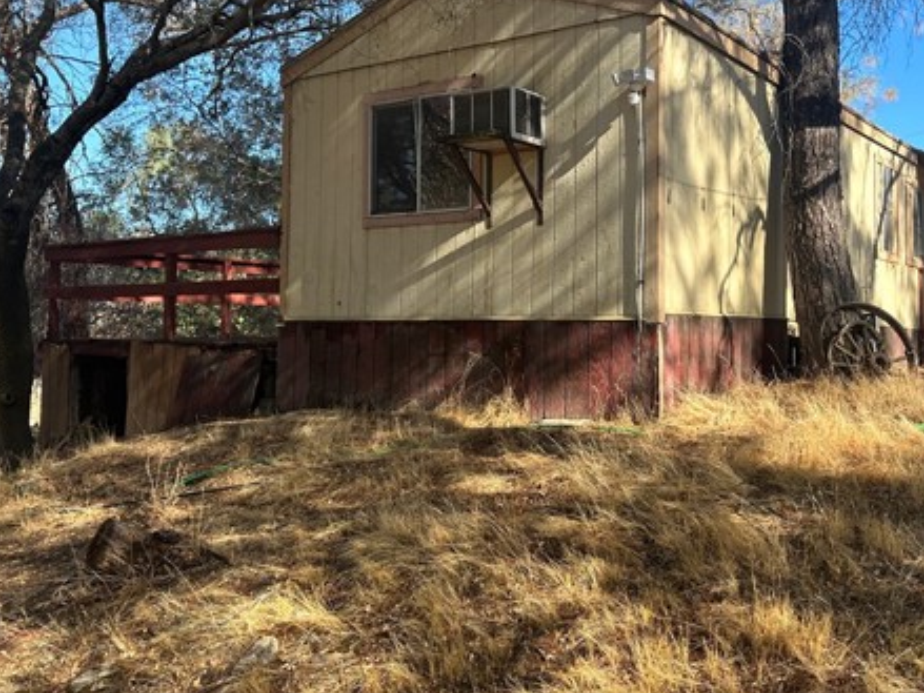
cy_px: 289
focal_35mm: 35
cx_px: 631
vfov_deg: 40.6
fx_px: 934
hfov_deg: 51.5
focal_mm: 6.86
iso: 80
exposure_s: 1/1050
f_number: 1.78
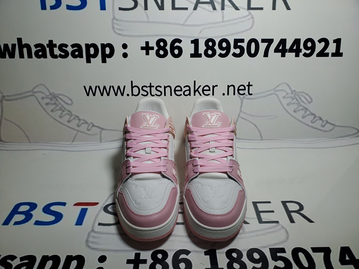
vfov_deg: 53.1
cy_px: 134
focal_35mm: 26
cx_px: 180
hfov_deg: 67.3
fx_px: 270
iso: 50
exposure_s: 1/481
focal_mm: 4.3
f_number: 2.4
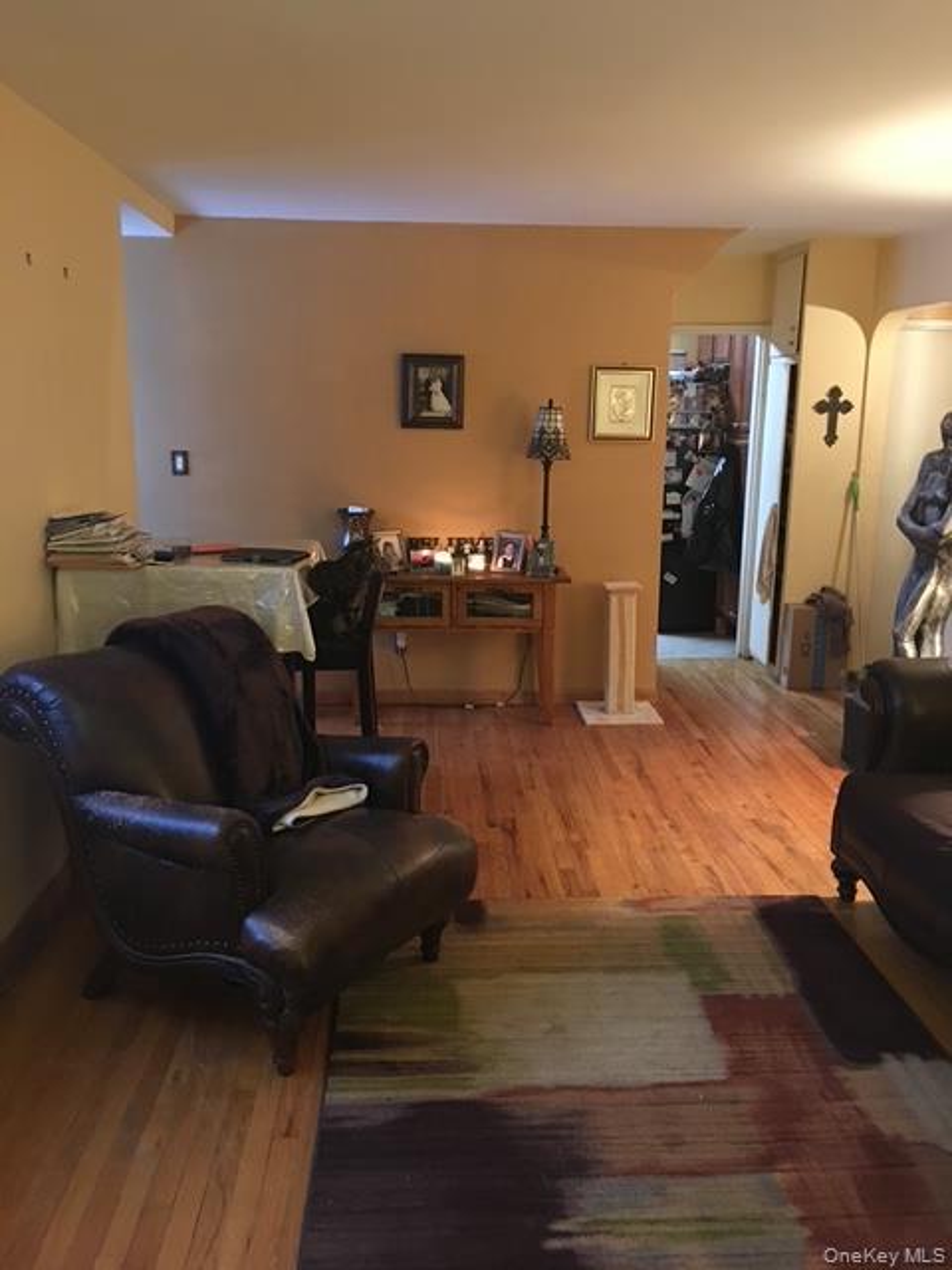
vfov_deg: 61.7
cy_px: 635
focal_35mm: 29
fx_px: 1063
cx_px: 476
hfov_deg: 48.2
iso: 100
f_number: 2.2
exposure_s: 1/4
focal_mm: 4.15
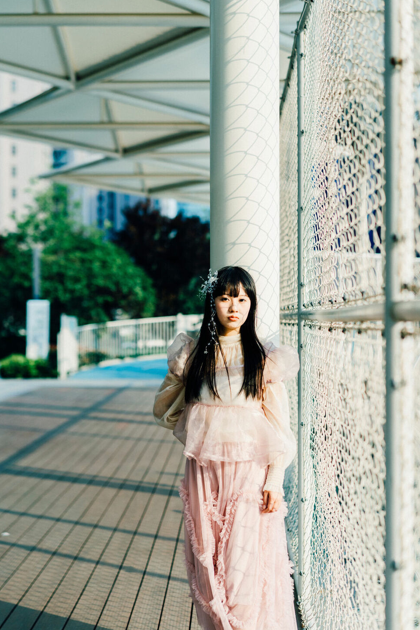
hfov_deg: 22.6
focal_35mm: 60
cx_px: 200
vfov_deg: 33.4
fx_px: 1050
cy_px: 327
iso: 100
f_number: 2.2
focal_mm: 55
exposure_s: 1/1250
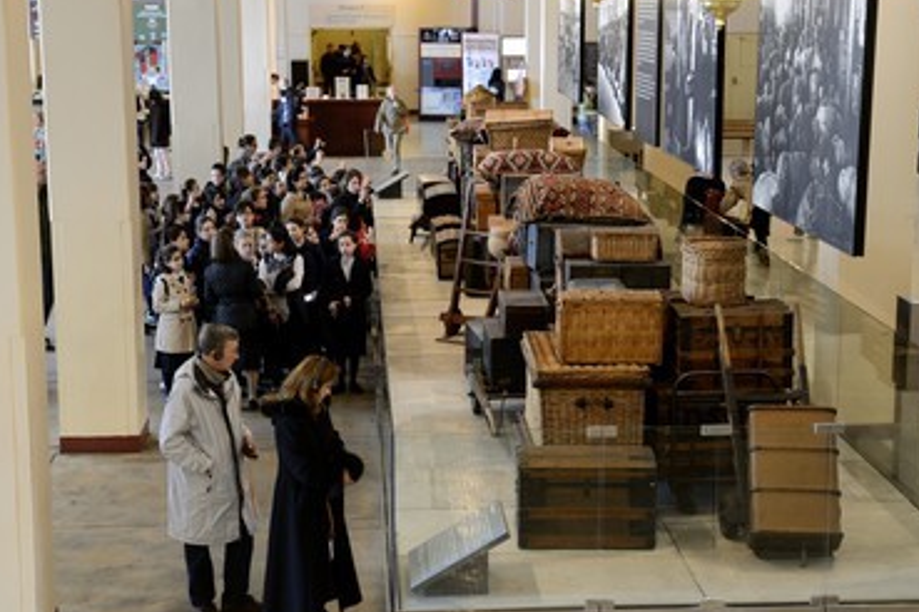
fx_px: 1685
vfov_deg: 20.6
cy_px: 313
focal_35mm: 66
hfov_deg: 30.5
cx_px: 496
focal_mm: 58
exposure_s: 1/13
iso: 1600
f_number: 4.5
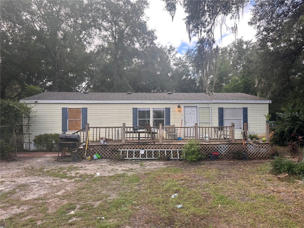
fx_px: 211
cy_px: 114
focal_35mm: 24
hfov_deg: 71.6
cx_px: 152
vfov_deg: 56.8
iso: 80
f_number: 1.78
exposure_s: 1/477
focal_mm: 6.86
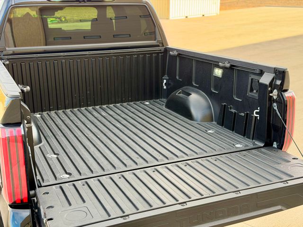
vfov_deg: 30.3
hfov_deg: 39.7
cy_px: 114
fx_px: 420
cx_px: 152
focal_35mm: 48
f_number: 1.78
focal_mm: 6.76
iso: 80
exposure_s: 1/333
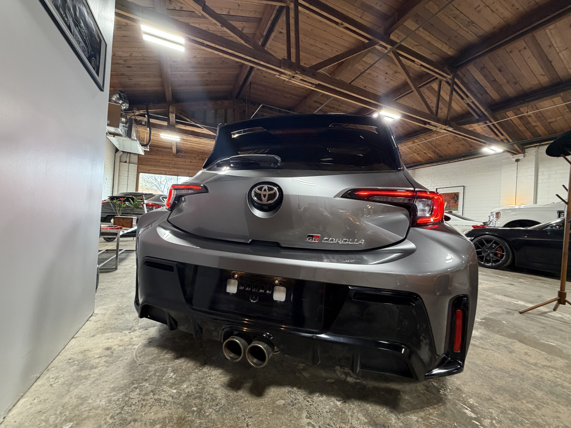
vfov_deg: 85.7
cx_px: 286
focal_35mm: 14
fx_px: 231
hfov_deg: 102.1
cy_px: 214
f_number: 2.2
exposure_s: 1/60
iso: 250
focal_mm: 2.22
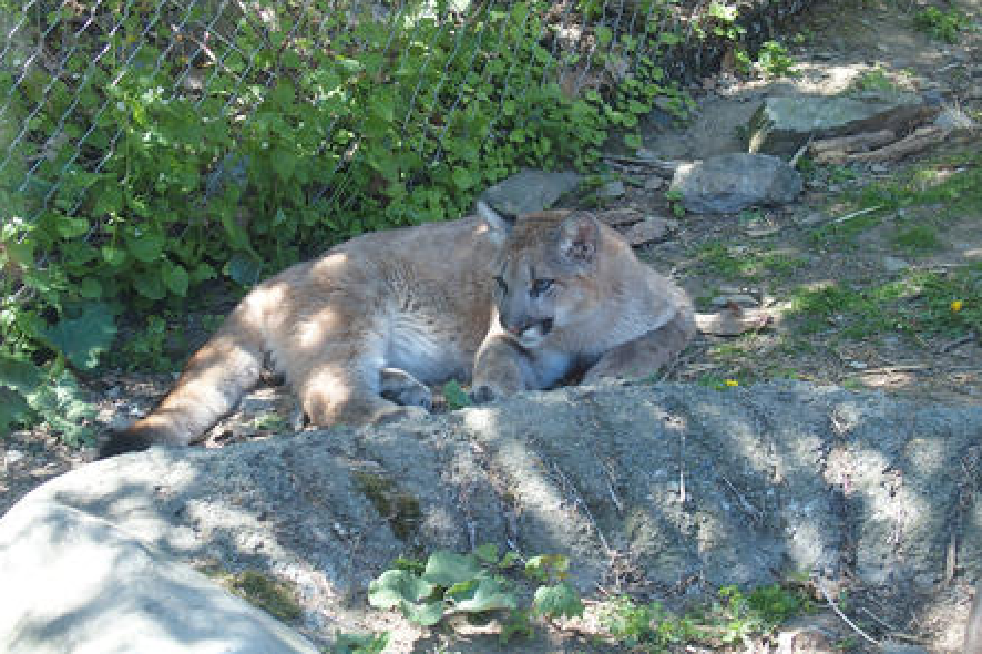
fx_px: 2018
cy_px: 282
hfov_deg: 27.4
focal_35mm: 74
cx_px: 492
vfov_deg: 18.4
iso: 100
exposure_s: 1/125
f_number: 2.8
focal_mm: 14.5
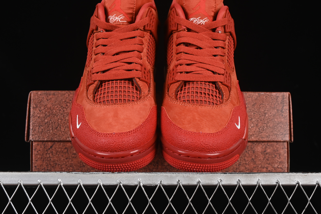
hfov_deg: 24.2
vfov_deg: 16.3
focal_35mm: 84
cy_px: 97
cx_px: 159
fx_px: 749
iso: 160
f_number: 7.1
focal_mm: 50
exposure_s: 1/60
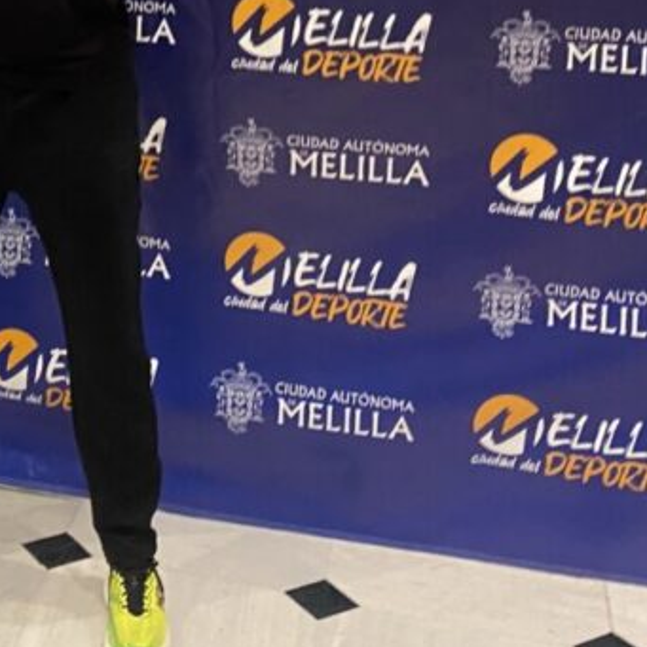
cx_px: 13
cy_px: -40
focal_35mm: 69
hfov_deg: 24.0
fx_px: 1459
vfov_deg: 23.6
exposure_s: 1/33
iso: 400
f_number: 1.8
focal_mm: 4.25
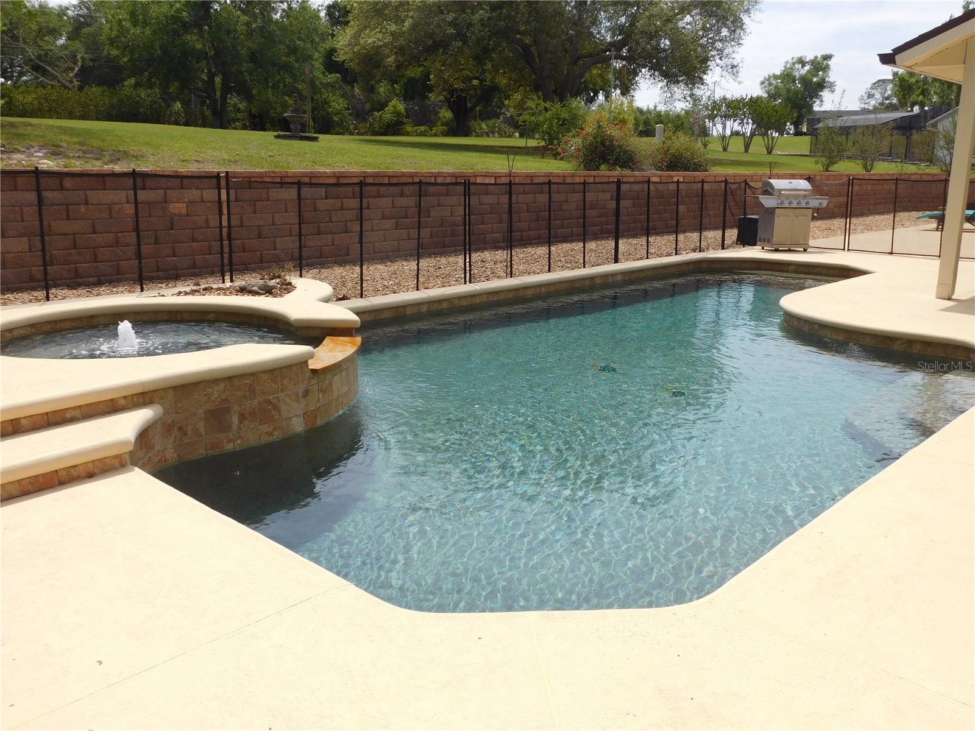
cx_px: 488
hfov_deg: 60.0
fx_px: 845
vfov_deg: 46.8
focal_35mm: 30
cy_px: 366
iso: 125
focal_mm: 5.3
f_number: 6.4
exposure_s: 1/400
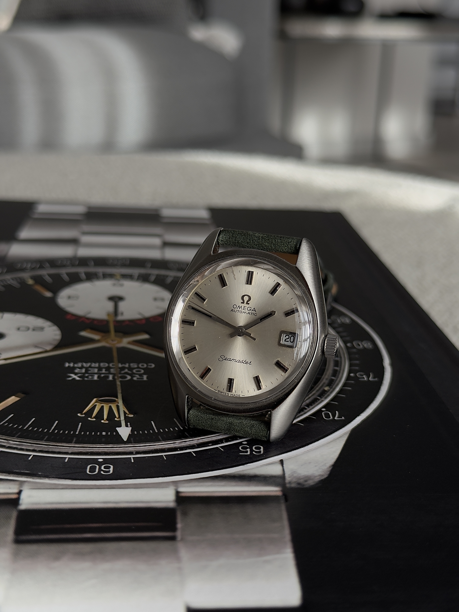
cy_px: 306
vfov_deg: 39.7
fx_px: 849
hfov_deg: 30.3
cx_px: 230
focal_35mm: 48
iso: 64
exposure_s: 1/320
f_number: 1.78
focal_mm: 6.76
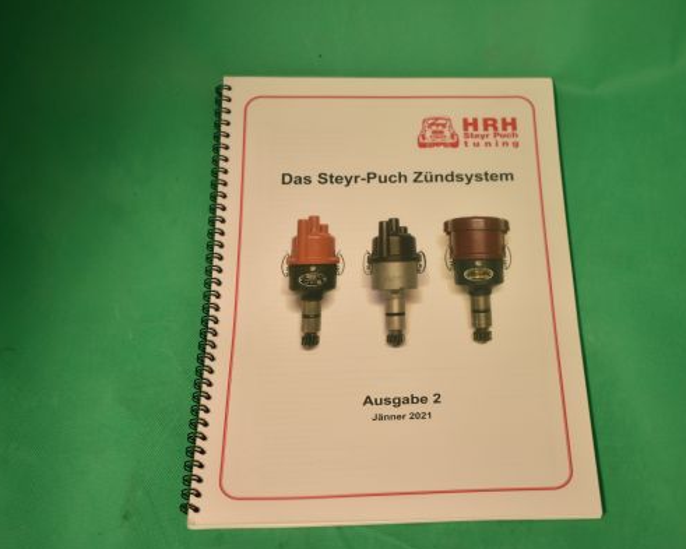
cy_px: 278
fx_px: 1117
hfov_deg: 34.1
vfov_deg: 27.6
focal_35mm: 55
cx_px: 383
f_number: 4.5
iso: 100
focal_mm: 32
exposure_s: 1/60
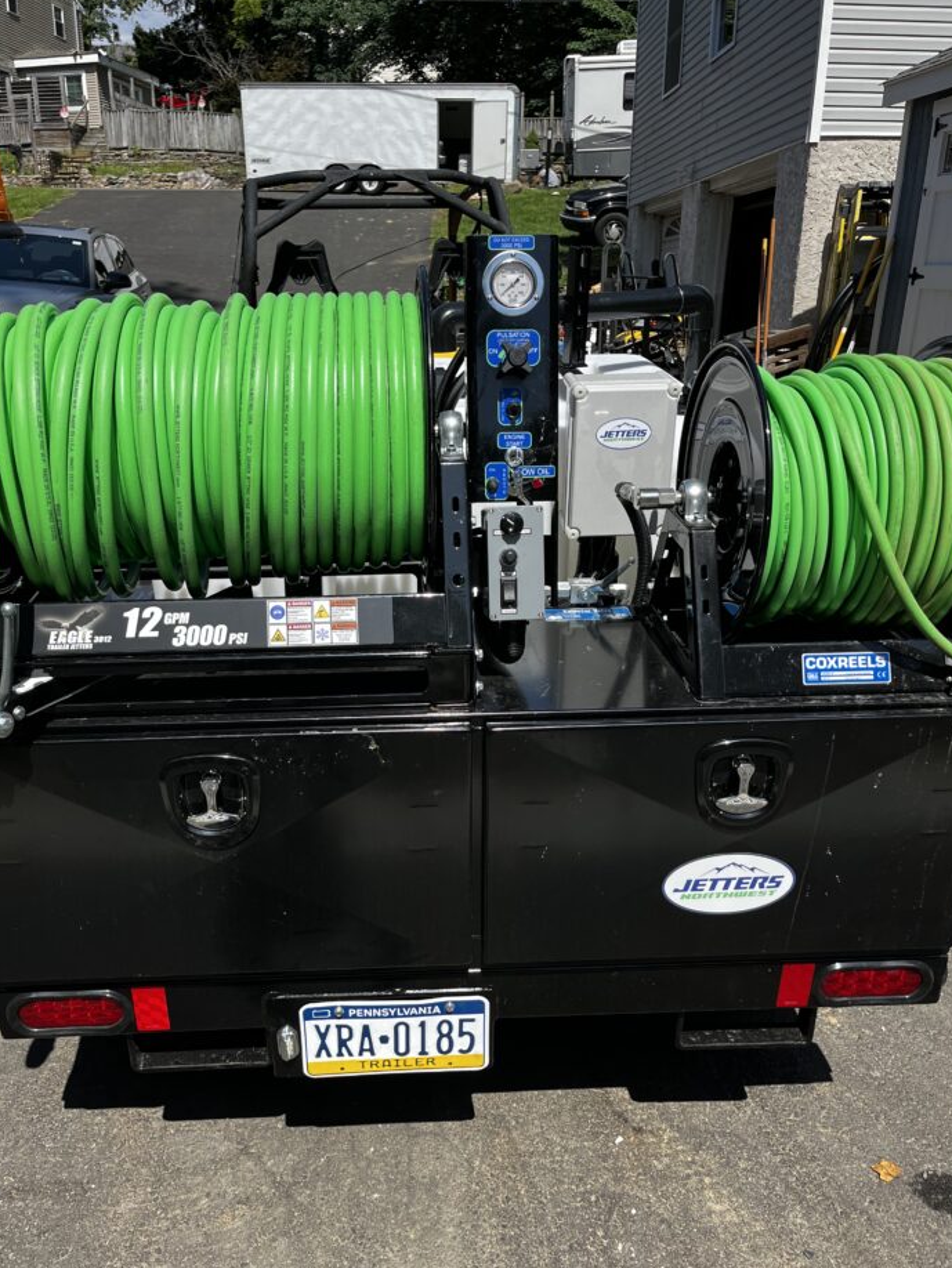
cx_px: 438
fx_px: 1063
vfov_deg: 61.6
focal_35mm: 29
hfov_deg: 48.2
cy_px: 675
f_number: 1.6
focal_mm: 5.1
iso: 50
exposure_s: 1/2632
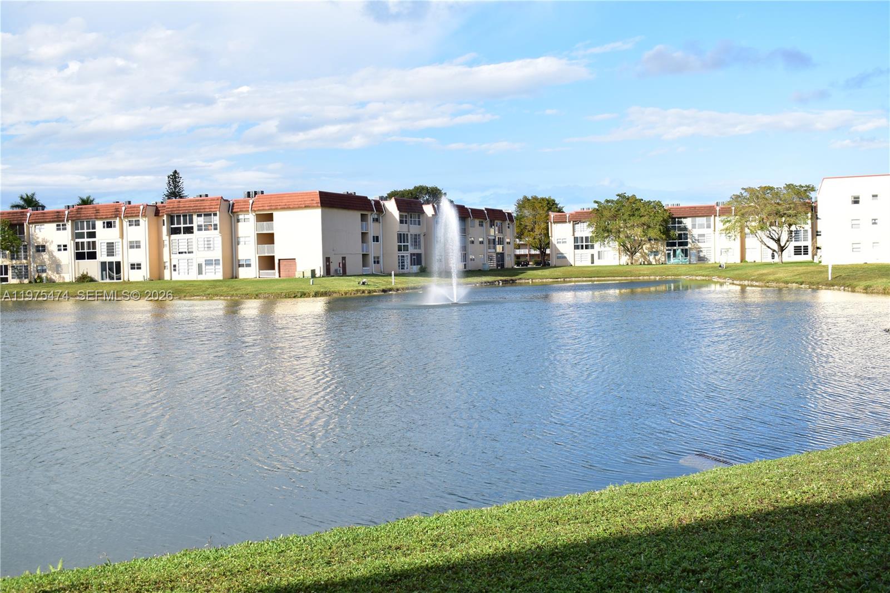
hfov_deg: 53.1
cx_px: 445
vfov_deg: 36.9
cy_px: 296
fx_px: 890
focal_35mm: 36
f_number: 7.1
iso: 100
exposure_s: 1/200
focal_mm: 24
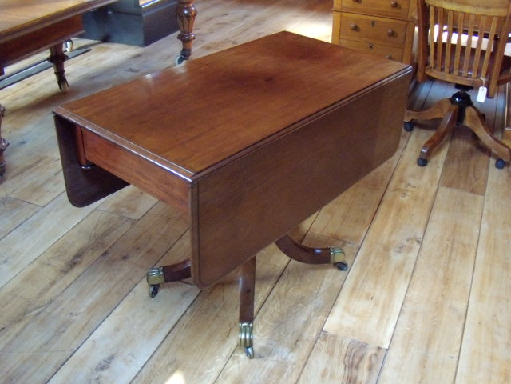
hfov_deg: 51.4
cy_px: 192
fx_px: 531
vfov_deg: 39.7
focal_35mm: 36
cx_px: 256
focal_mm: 6.4
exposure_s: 1/8
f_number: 3.6
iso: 640
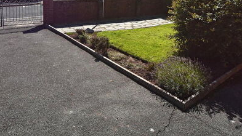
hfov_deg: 67.7
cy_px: 4
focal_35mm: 28
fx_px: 180
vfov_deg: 37.6
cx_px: 135
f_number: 8
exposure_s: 1/500
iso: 200
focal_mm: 10
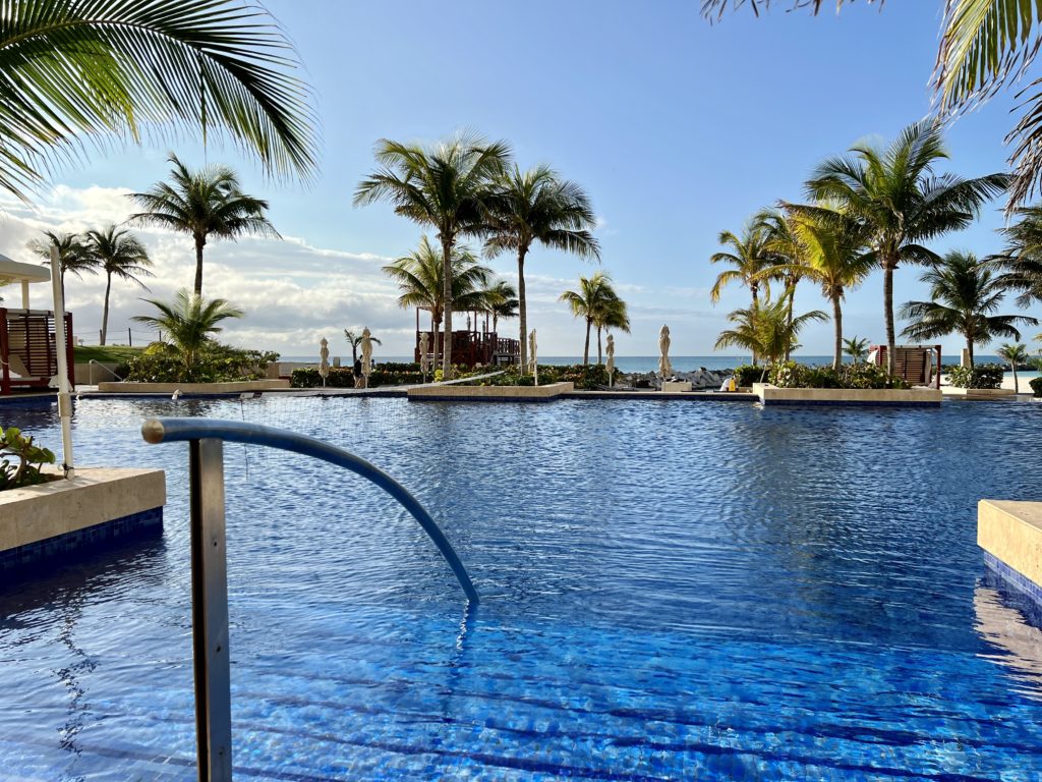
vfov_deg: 53.1
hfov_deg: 67.3
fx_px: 783
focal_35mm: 26
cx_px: 521
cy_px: 391
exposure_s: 1/5882
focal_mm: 5.7
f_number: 1.5
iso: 50
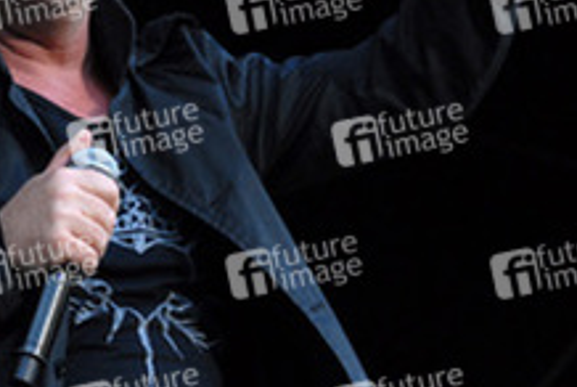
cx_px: 61
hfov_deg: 9.5
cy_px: 69
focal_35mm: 216
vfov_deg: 6.4
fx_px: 3467
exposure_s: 1/200
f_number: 4.5
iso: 400
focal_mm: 70
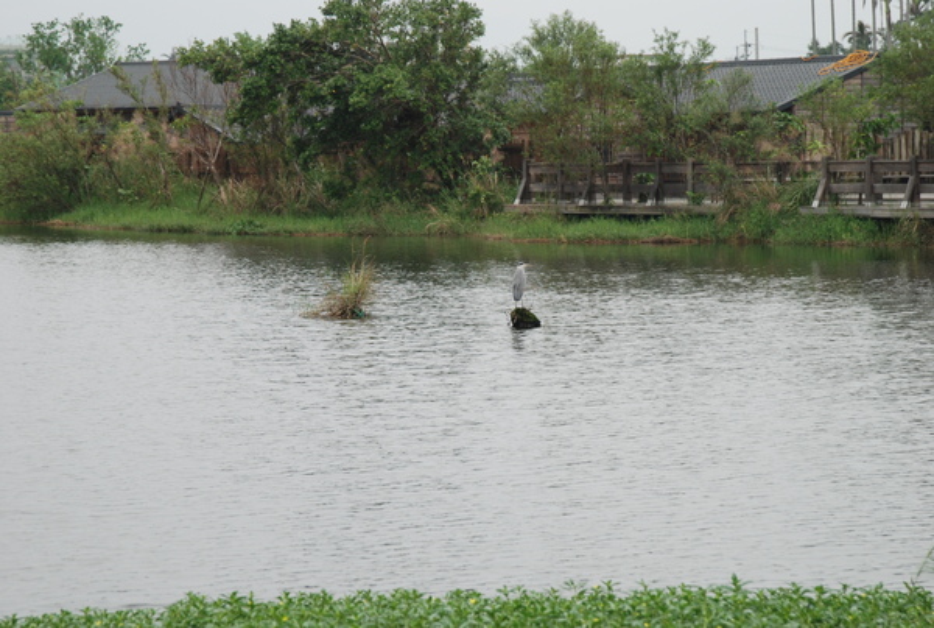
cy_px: 314
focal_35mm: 128
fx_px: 3315
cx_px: 467
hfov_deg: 16.0
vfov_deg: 10.8
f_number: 4
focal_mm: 85
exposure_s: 1/250
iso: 400
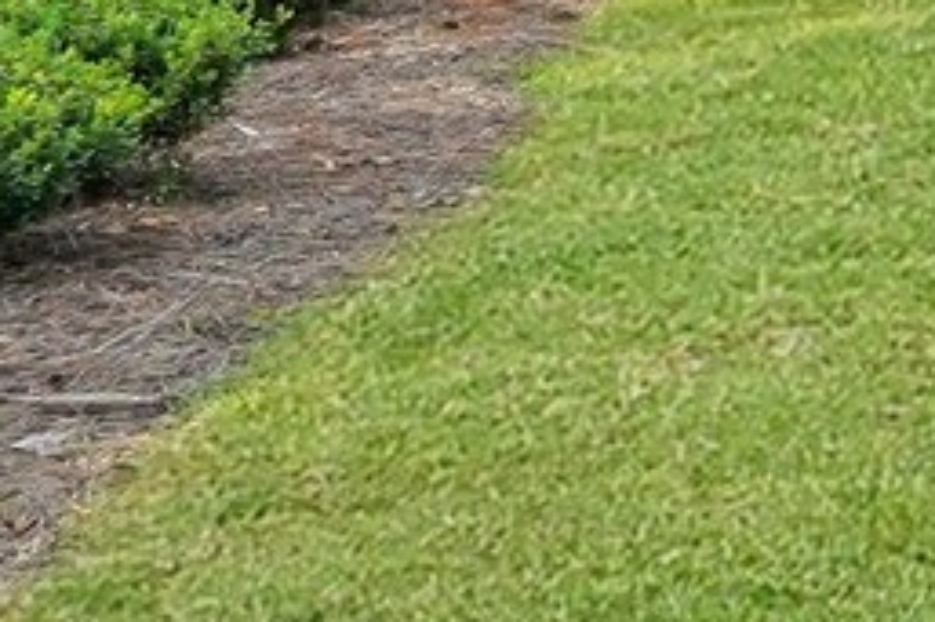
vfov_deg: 11.6
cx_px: 2823
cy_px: -371
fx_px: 2907
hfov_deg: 11.2
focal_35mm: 112
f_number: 9
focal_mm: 16
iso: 500
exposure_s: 1/100
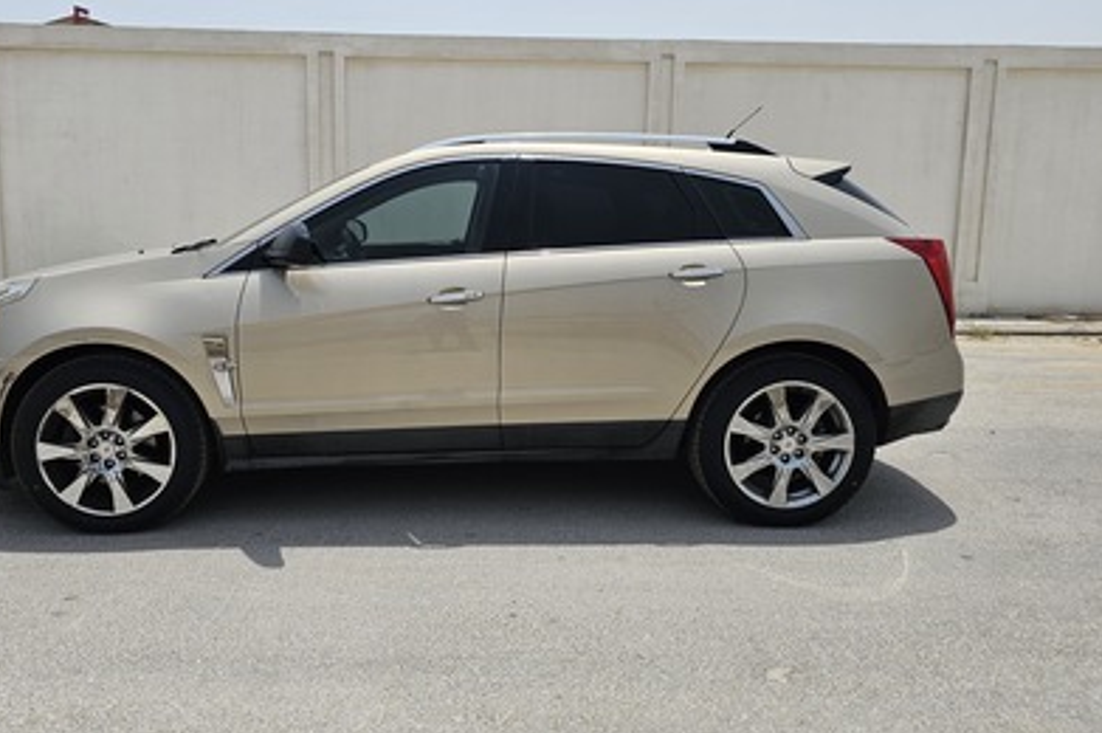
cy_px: 337
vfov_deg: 46.3
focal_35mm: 28
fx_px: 856
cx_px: 472
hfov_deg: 65.2
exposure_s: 1/1584
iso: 10
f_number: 1.7
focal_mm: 6.3
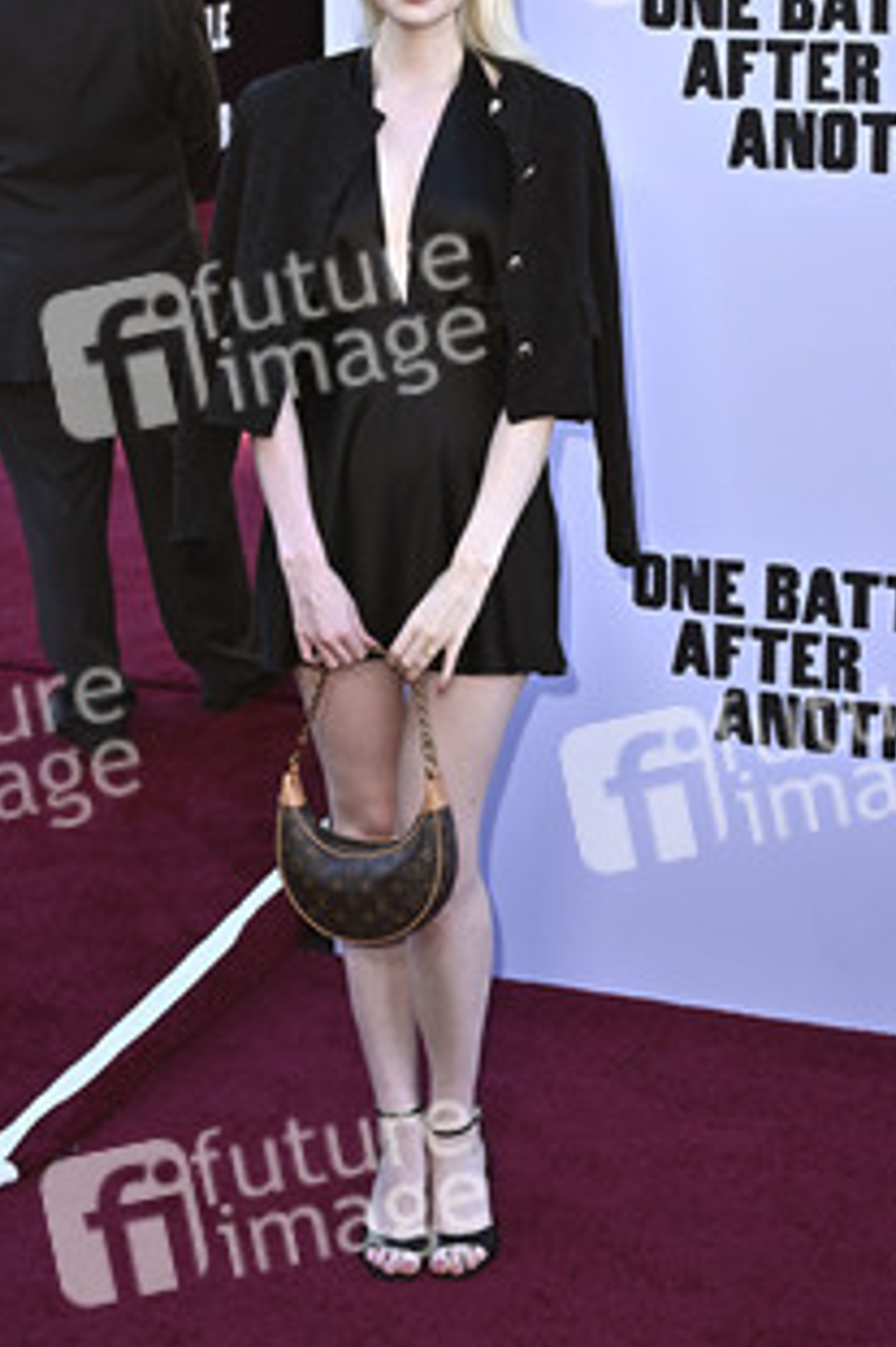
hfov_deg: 21.5
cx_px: 390
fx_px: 2354
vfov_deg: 31.8
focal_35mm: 63
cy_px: 554
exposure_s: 1/320
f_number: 5.6
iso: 500
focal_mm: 49
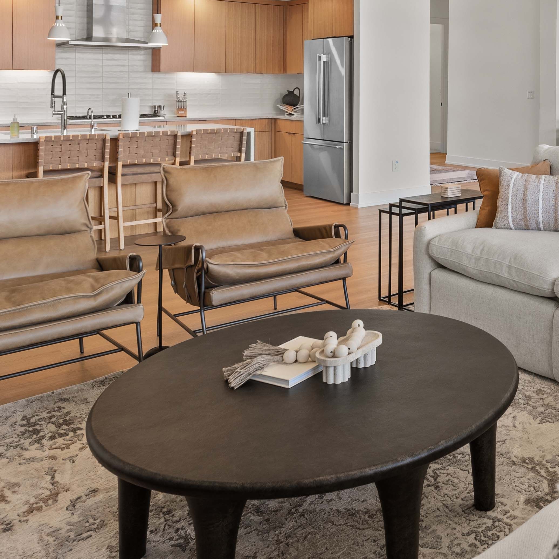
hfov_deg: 40.7
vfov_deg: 41.7
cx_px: 526
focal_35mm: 37
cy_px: 66
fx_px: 676
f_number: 8
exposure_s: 1/6
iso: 200
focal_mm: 15
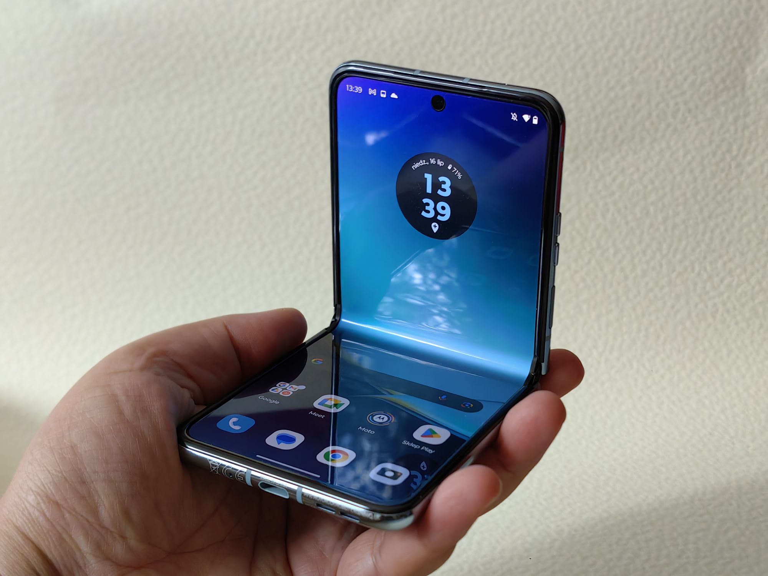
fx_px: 1198
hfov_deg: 35.5
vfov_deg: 27.0
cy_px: 288
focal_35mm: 54
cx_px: 384
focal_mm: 6.35
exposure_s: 1/120
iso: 500
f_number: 2
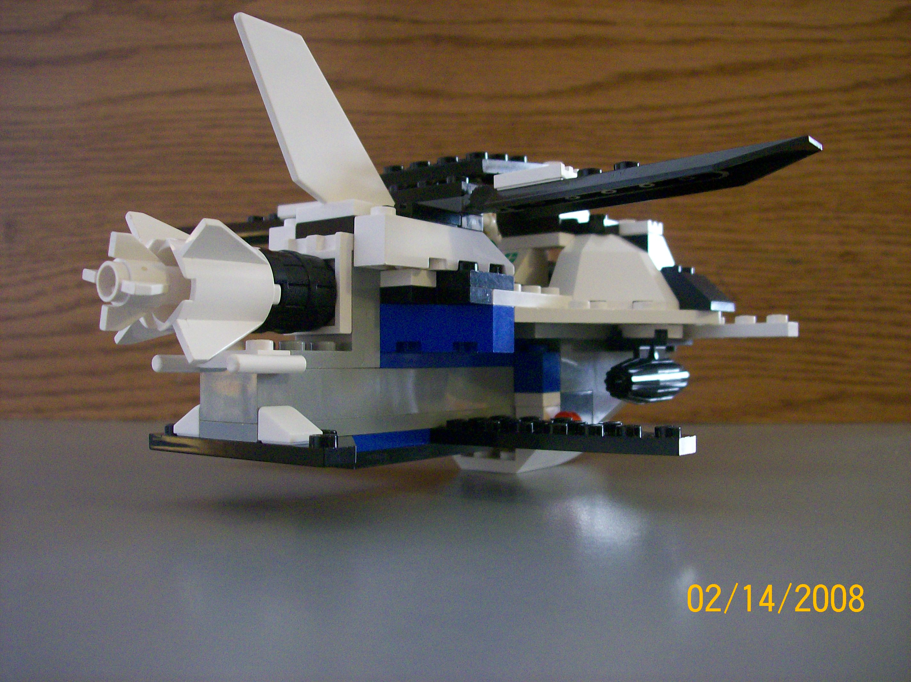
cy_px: 341
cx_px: 456
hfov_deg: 51.4
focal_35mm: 36
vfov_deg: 39.6
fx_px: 947
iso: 160
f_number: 2.7
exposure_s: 1/8
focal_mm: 6
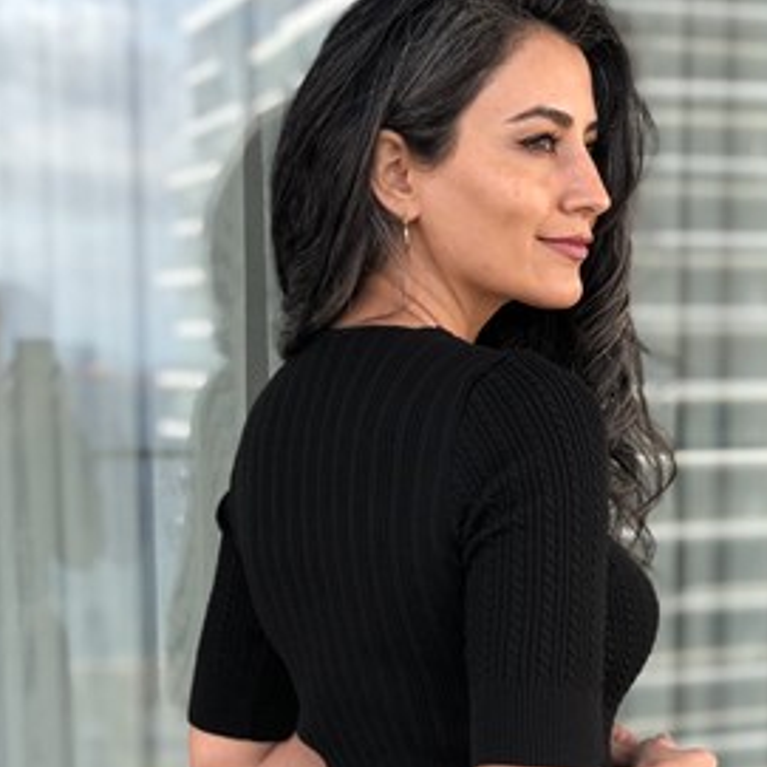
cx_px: 518
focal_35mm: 86
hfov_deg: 20.1
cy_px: 623
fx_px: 2156
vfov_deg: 19.9
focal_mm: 6
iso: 25
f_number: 2.4
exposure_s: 1/120
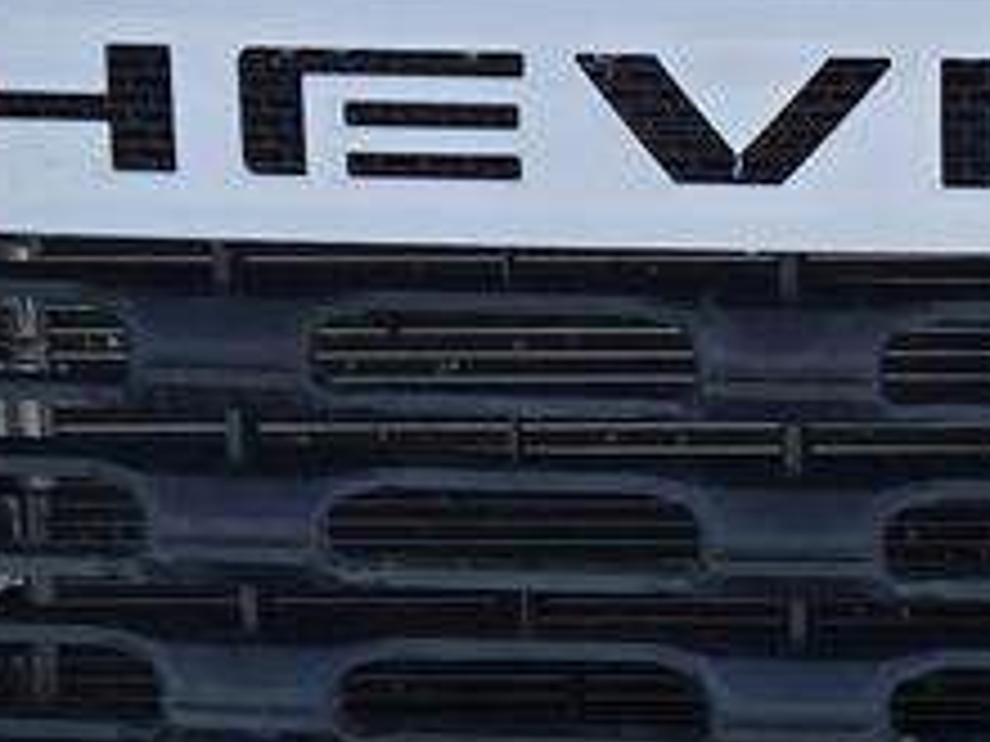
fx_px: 3832
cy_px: 189
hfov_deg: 14.4
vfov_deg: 11.0
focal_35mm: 134
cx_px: 1089
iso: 25
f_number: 1.8
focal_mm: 5.4
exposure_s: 1/2122
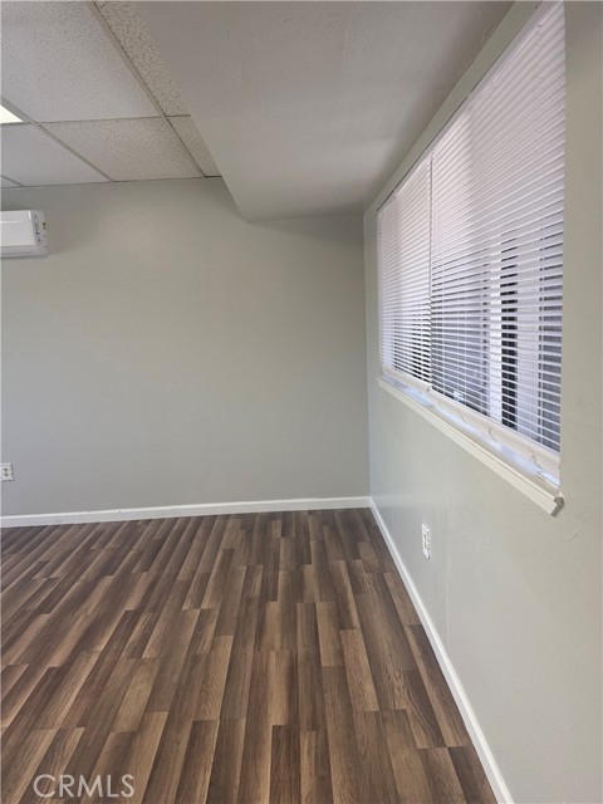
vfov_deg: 71.6
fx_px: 557
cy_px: 402
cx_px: 302
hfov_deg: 56.8
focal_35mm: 24
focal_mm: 6.76
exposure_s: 1/240
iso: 125
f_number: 1.78
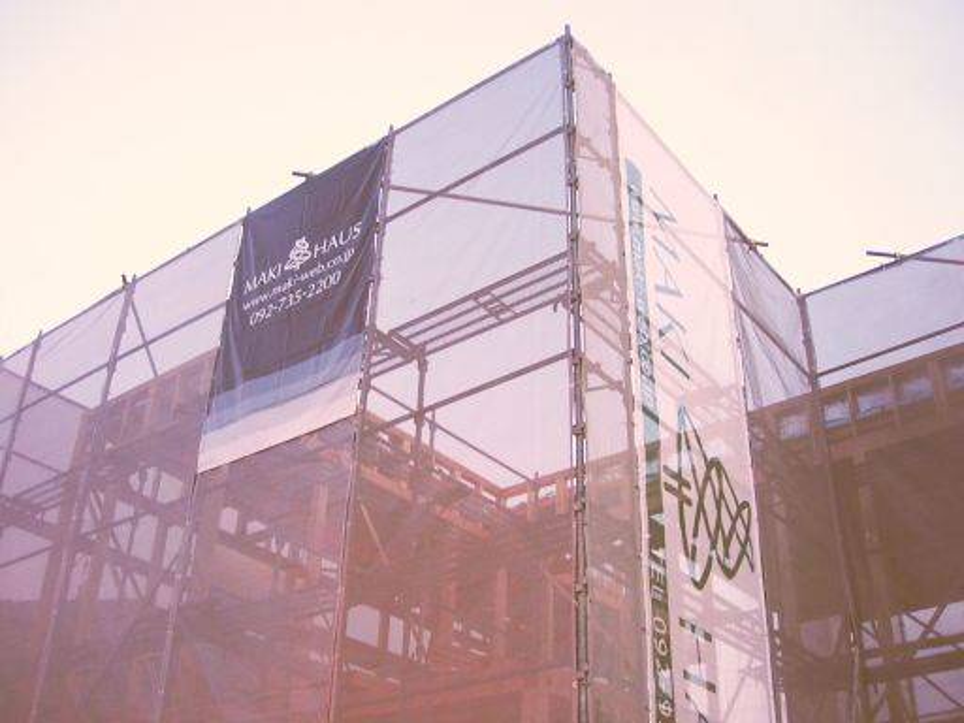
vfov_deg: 37.7
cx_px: 482
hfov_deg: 49.0
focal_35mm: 38
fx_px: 1058
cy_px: 362
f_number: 2.8
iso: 64
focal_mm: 7.8
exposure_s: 1/7.1
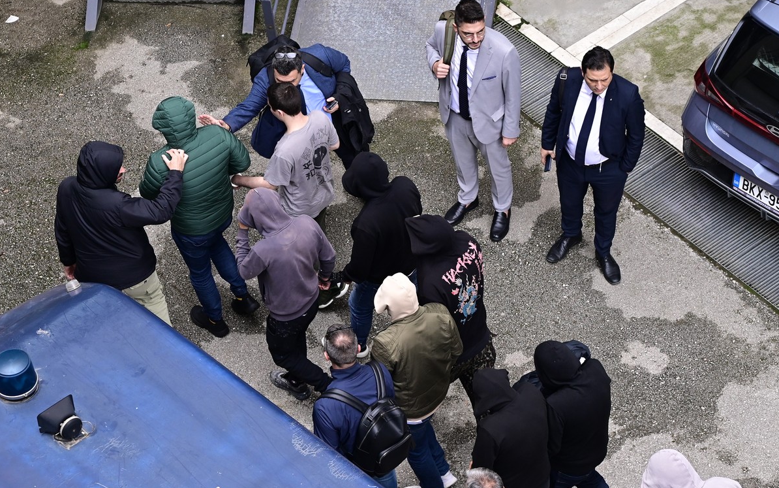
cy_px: 254
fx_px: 1848
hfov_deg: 23.8
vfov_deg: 15.0
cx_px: 390
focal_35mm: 87
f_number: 5.6
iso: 640
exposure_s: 1/400
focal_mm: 85
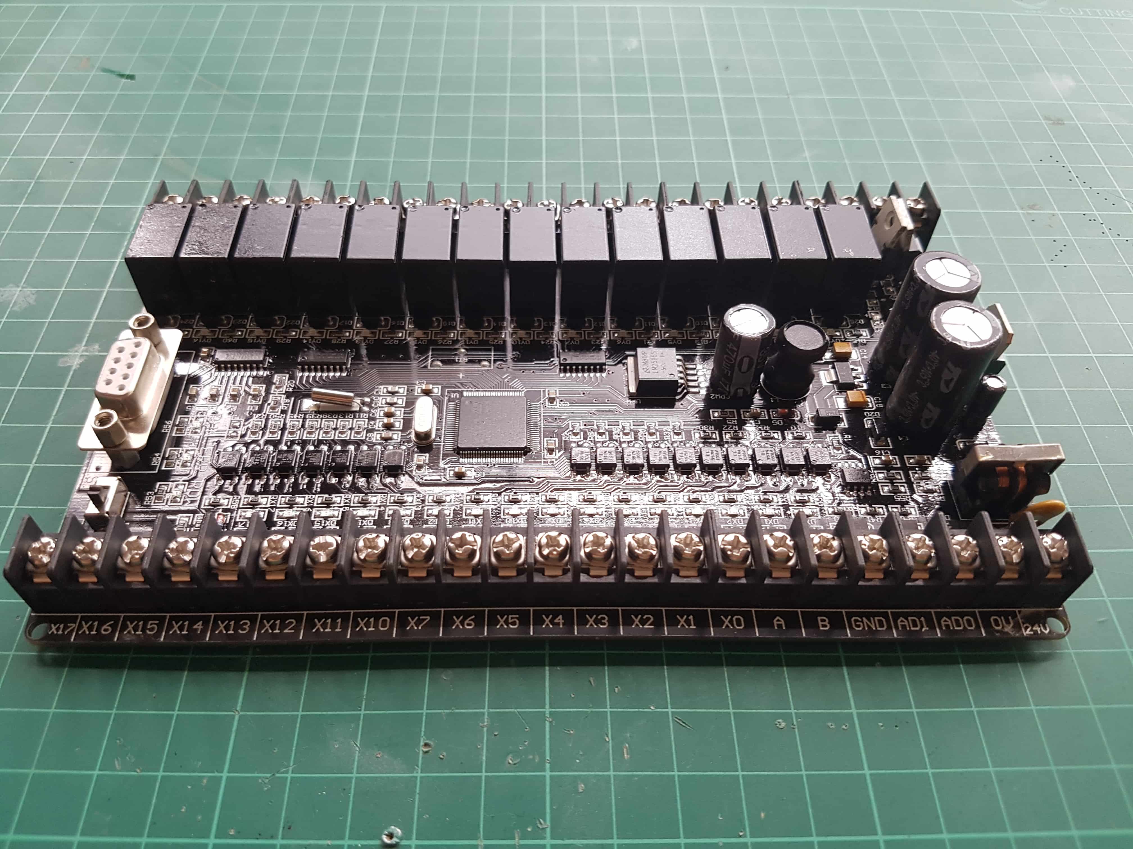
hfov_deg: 67.3
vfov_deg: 53.1
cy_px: 424
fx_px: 851
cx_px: 566
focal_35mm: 26
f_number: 1.7
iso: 125
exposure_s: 1/60
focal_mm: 4.2
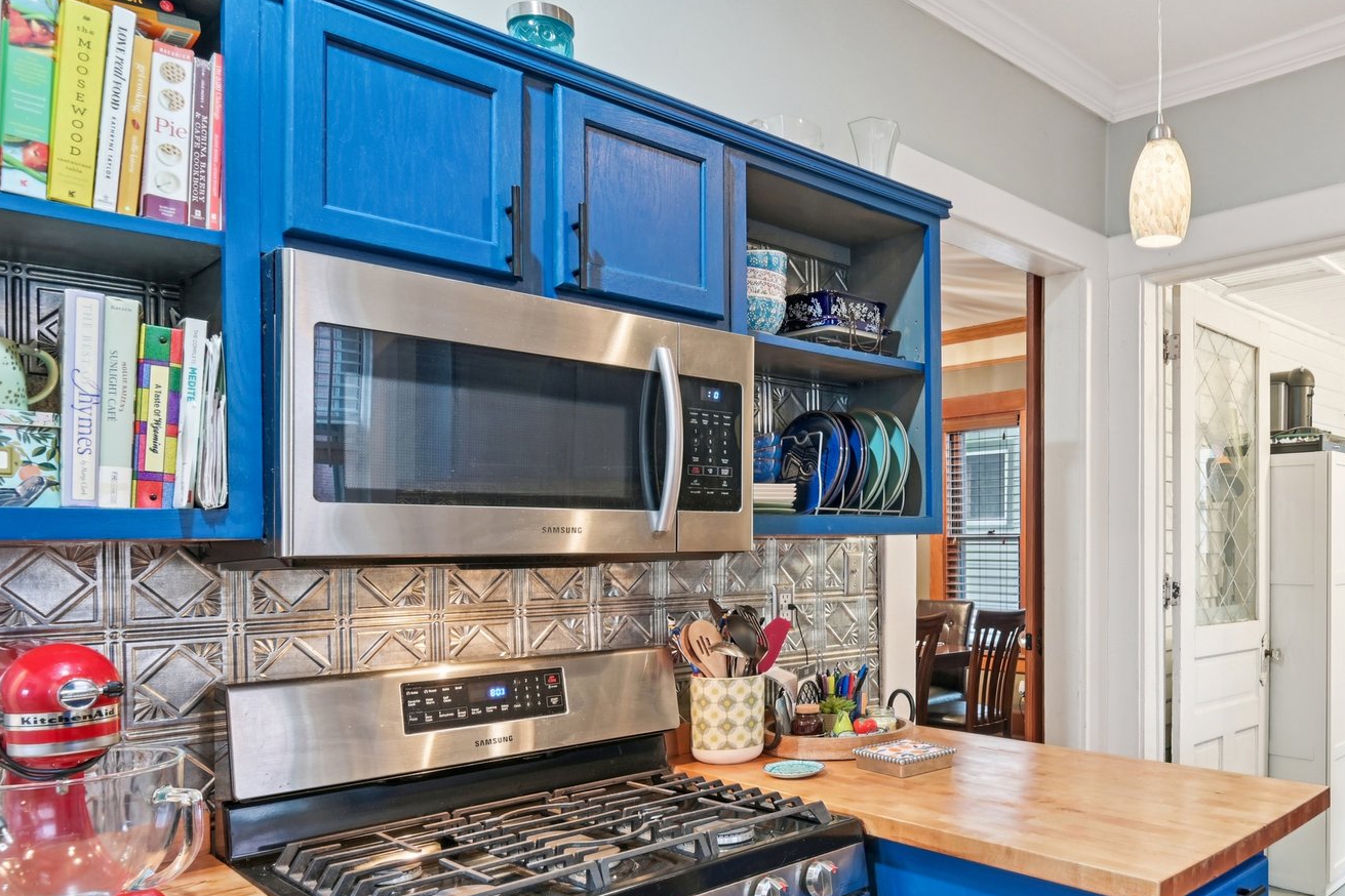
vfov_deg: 50.8
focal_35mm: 25
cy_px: 560
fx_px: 934
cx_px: 980
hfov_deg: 67.7
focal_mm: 16
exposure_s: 1/3.33
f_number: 8
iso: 400
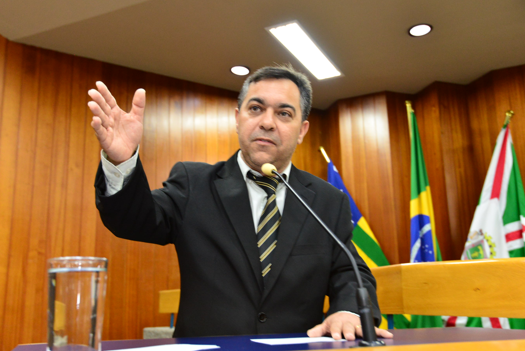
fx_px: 569
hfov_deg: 49.5
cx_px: 261
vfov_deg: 34.2
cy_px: 184
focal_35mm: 39
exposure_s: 1/60
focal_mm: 35
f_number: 5
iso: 2500
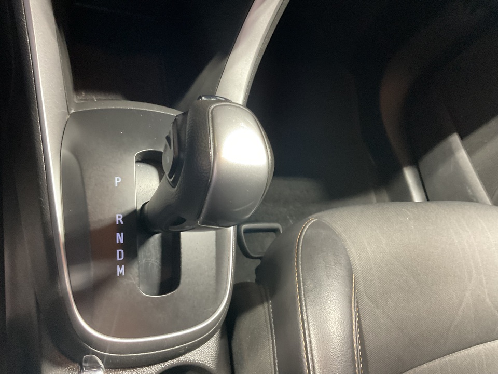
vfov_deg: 48.2
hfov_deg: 61.7
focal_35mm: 29
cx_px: 249
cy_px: 187
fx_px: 417
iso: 320
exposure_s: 1/40
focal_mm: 3
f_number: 1.8
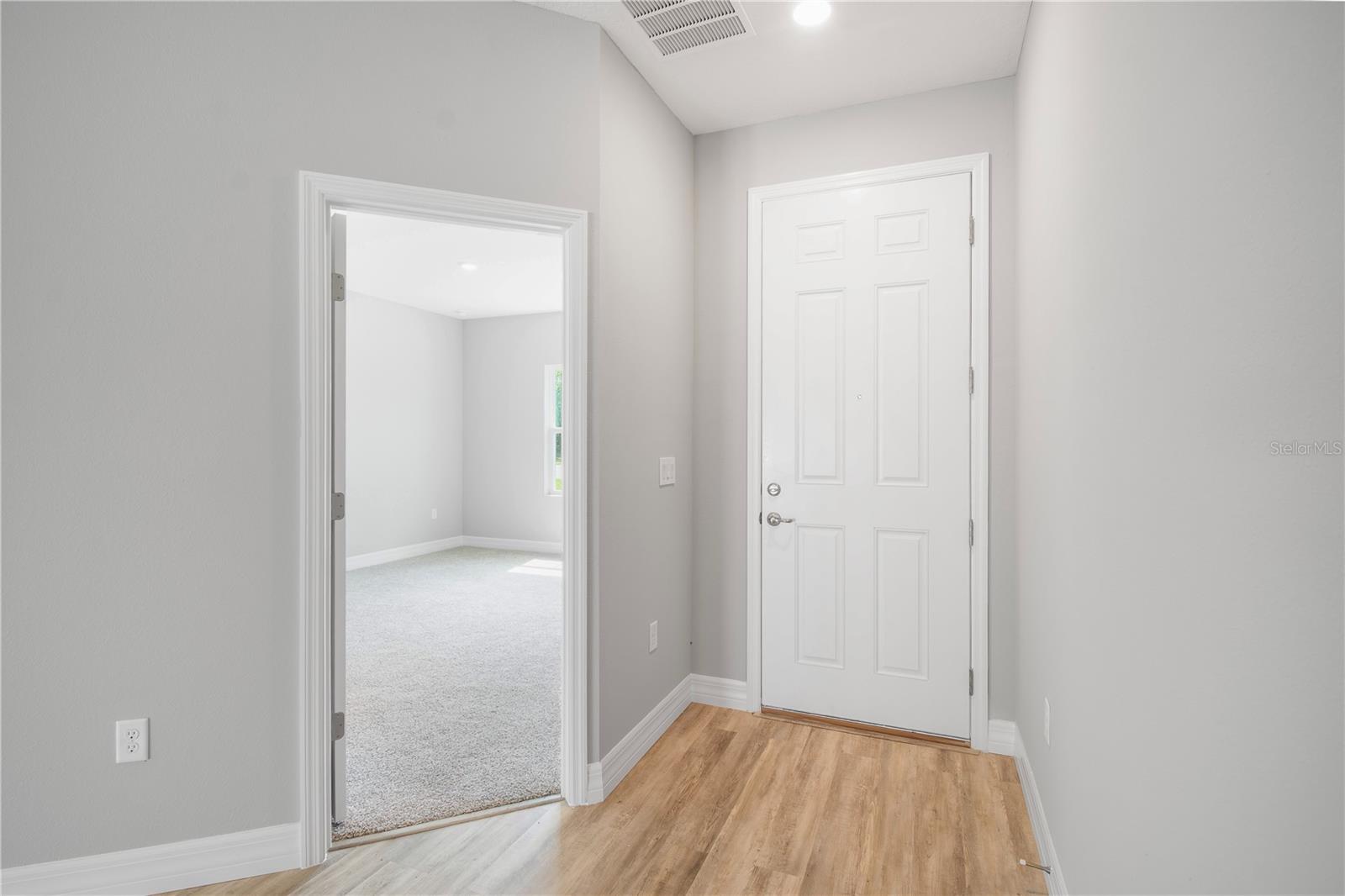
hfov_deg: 100.4
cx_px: 672
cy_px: 448
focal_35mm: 15
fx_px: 560
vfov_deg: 77.3
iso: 250
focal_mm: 10
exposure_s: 1/8
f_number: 9
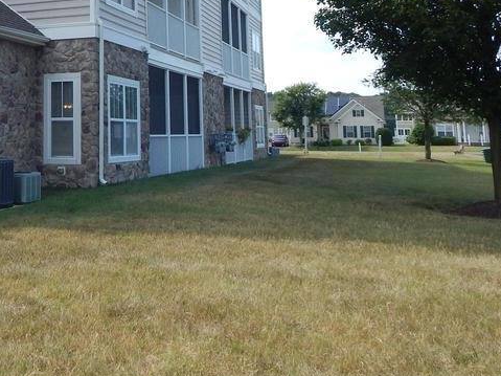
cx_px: 48
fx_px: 680
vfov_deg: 29.6
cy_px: 36
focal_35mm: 47
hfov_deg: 37.7
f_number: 3
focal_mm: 4
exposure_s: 1/1250
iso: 125
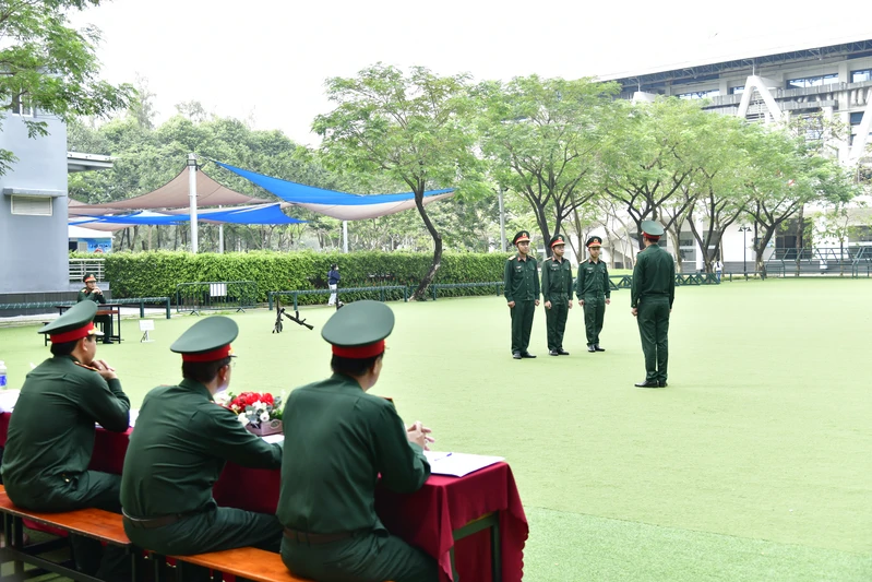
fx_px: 969
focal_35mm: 40
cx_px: 436
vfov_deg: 33.4
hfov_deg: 48.5
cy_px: 291
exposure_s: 1/320
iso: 500
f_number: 5
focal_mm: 40
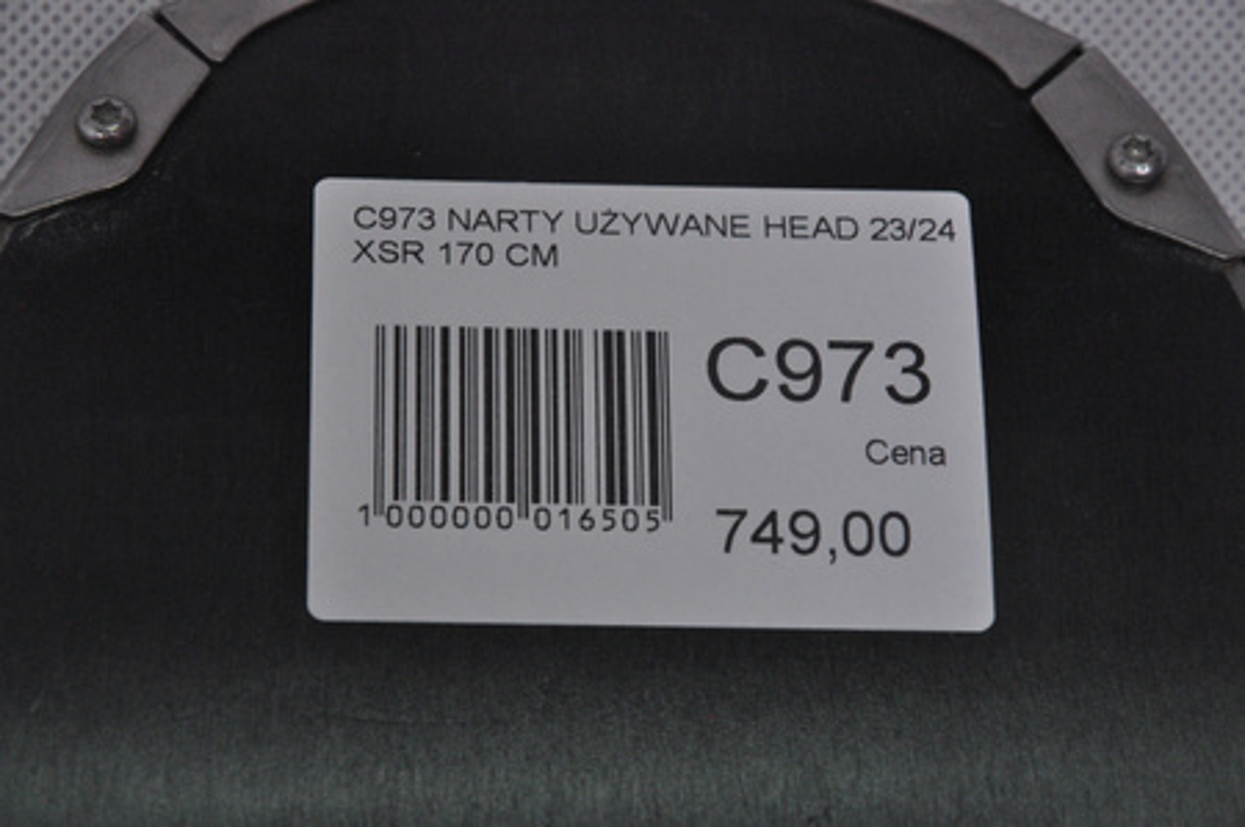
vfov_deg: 8.7
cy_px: 414
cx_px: 622
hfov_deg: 13.1
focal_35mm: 158
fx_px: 5441
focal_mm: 105
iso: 3200
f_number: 9.5
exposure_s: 1/125
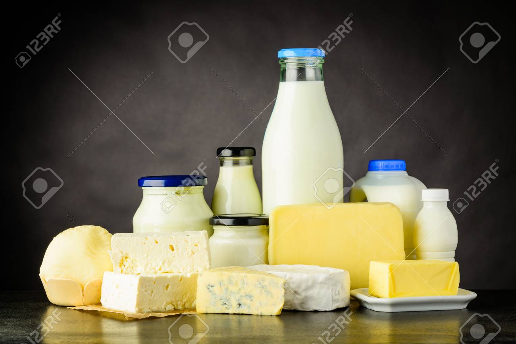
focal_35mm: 105
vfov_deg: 13.0
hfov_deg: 19.5
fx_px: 1505
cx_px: 258
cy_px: 172
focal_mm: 105
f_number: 16
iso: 100
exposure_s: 1/125
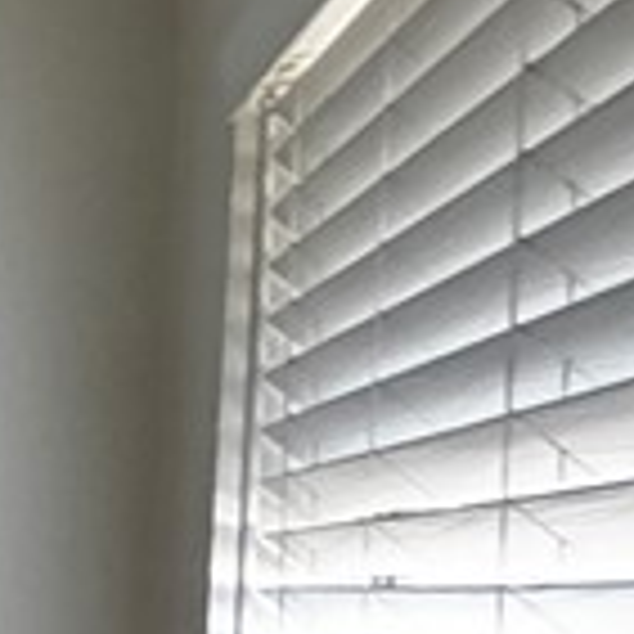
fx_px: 1865
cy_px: 674
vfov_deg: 18.6
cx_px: -1542
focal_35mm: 90
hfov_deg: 9.8
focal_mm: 2.22
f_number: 2.2
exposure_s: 1/60
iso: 500
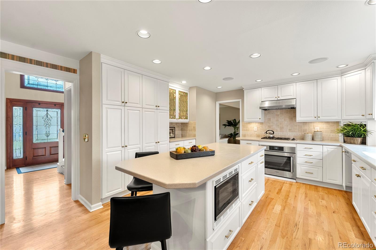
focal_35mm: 14
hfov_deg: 104.3
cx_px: 188
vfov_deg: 81.2
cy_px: 125
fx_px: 146
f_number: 7.1
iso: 640
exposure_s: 1/8
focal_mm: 14
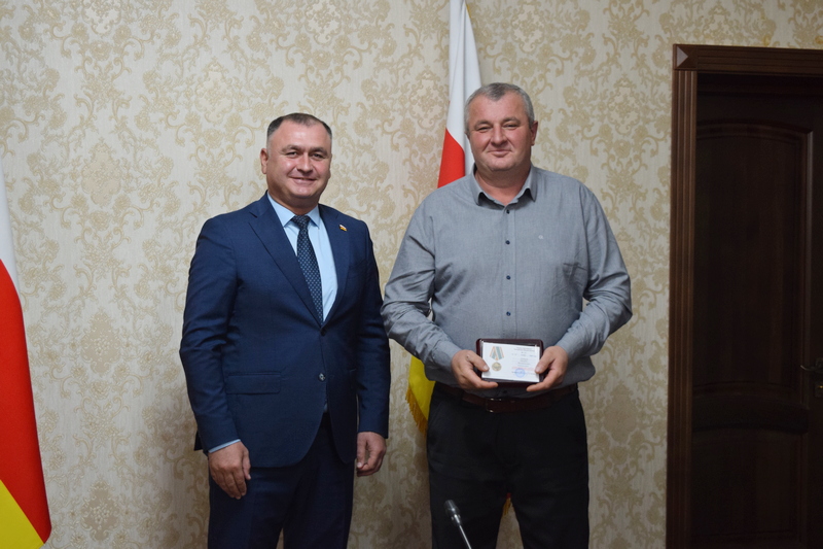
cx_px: 412
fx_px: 1371
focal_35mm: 60
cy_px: 274
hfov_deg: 33.4
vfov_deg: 22.6
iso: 1100
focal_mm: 40
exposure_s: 1/60
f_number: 4.8
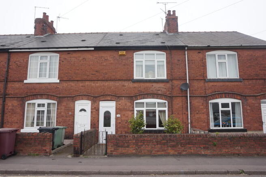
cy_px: 88
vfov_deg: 53.1
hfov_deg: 73.8
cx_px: 133
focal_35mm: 24
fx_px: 177
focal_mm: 16
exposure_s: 1/100
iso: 250
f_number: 5.6
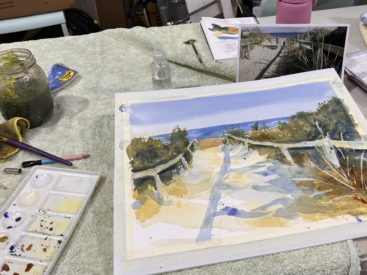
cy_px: 101
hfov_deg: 49.9
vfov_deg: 38.4
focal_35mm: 37
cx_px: 216
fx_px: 392
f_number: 1.6
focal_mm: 5.1
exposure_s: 1/100
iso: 80
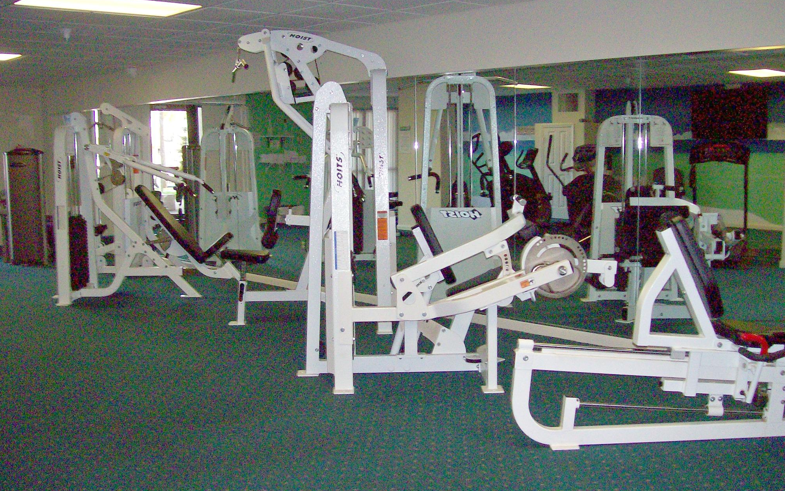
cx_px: 393
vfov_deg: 32.8
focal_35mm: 39
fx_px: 834
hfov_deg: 50.4
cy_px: 240
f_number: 2.7
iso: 140
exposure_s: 1/64
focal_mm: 6
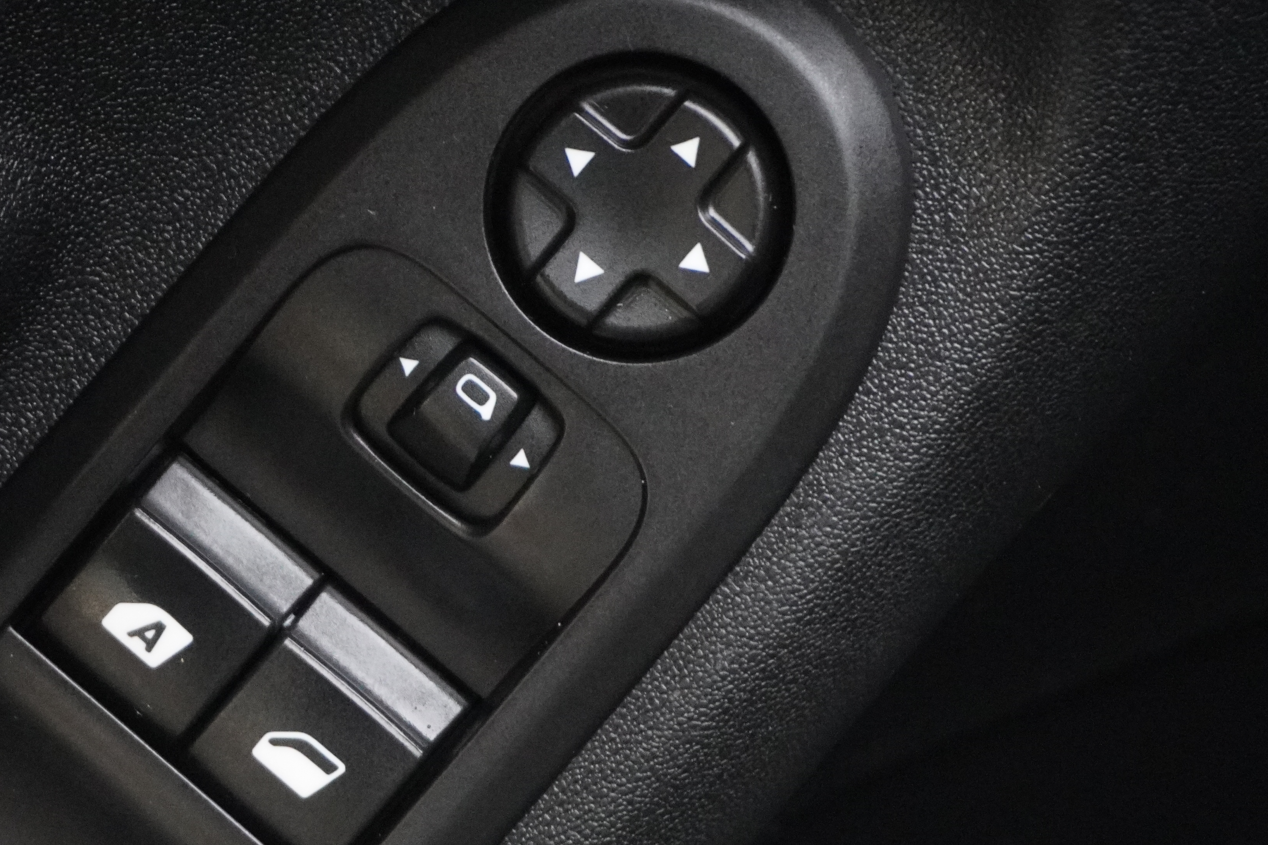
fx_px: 4649
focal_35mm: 132
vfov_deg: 10.3
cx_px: 232
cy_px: 742
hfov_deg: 15.4
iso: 6400
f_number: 6.3
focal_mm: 48
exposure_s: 1/80
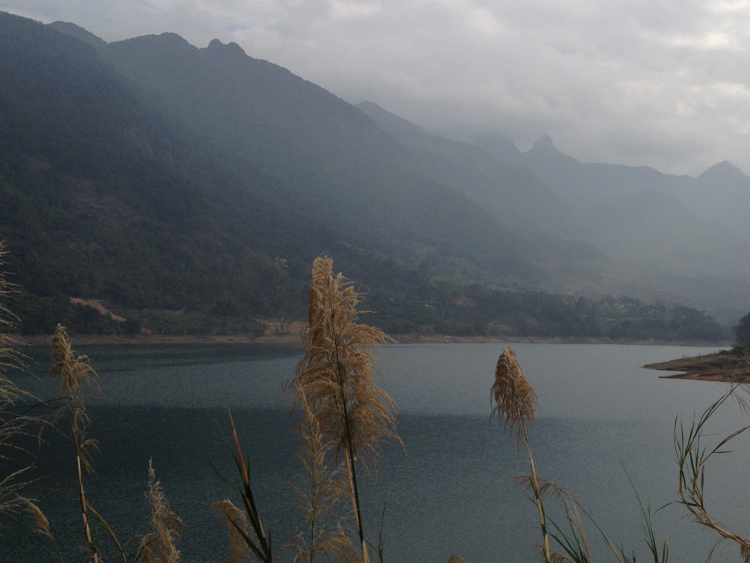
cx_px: 505
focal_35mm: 52
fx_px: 1127
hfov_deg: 36.4
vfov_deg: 27.7
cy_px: 158
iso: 50
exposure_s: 1/2762
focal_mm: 4.28
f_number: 2.4
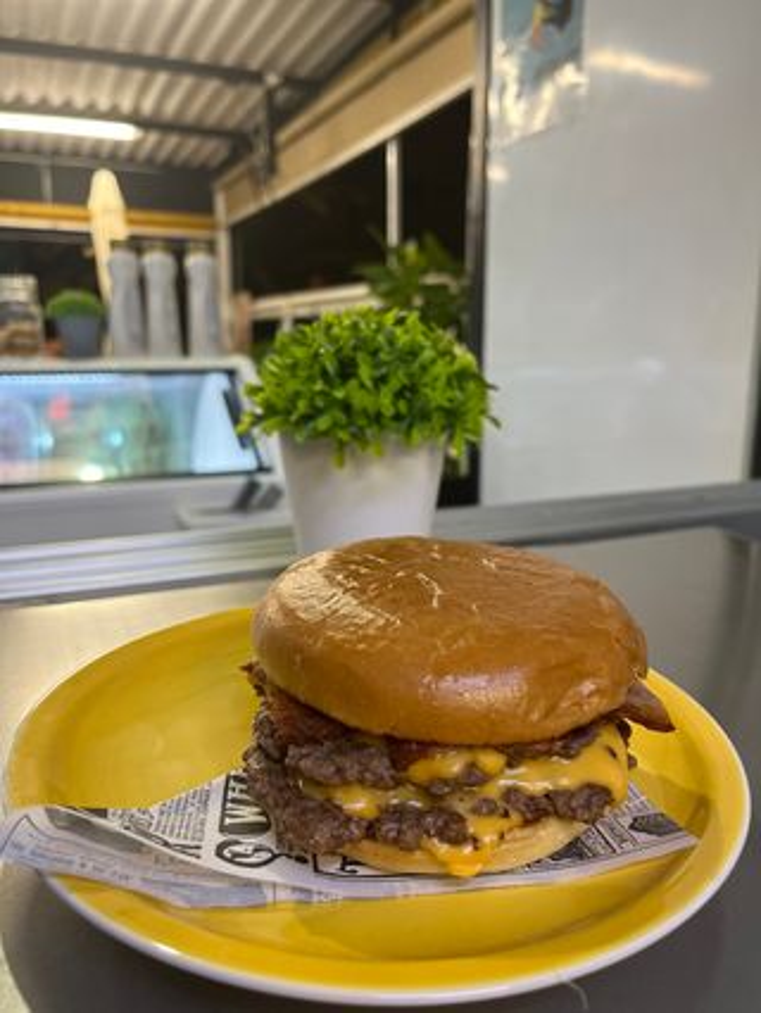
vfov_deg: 67.3
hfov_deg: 53.1
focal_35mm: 26
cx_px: 380
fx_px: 761
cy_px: 506
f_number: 1.6
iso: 160
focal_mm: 5.1
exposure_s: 1/50
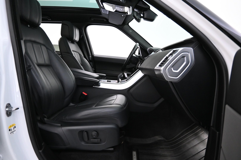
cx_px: 120
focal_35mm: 24
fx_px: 161
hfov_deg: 73.7
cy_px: 80
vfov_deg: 53.1
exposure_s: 1/25
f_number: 3.5
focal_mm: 16
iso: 2200
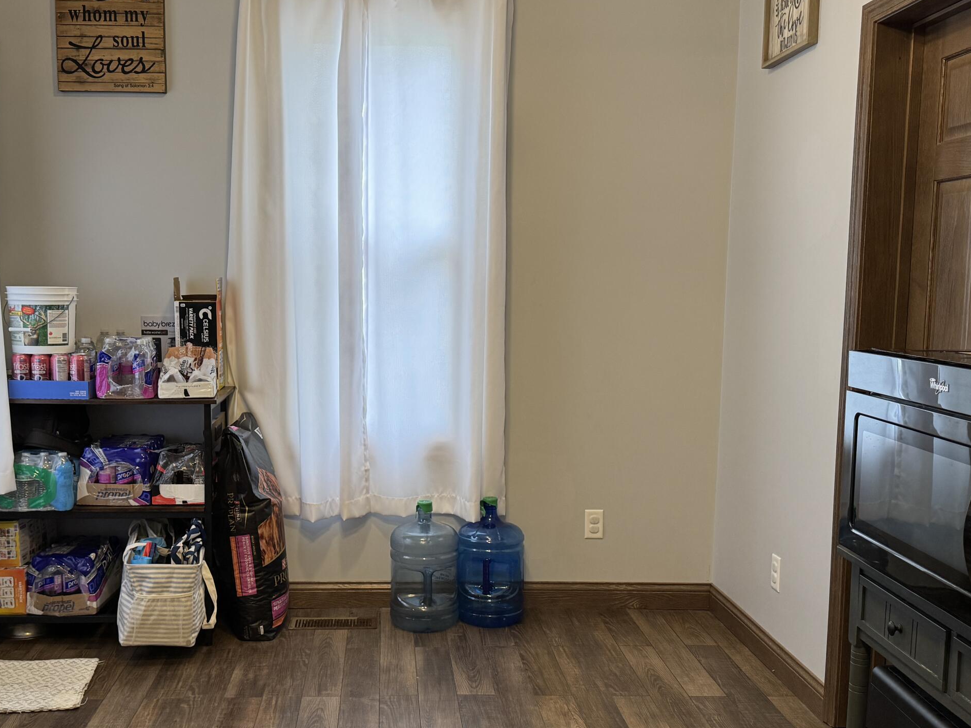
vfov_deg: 37.7
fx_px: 1066
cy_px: 399
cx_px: 409
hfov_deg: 48.8
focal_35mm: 38
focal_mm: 6.76
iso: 200
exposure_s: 1/120
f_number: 1.78
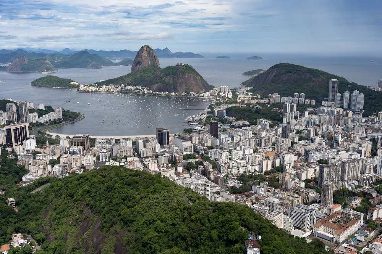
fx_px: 382
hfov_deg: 53.1
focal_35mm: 36
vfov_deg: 36.8
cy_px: 127
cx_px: 191
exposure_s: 1/400
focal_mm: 36
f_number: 8
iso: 125
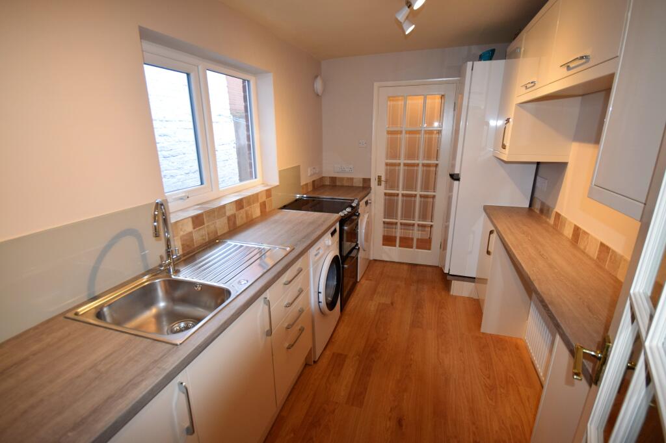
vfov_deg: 77.3
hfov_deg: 100.4
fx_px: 277
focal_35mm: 15
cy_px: 222
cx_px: 333
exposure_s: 1/100
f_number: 5
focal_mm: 10
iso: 800
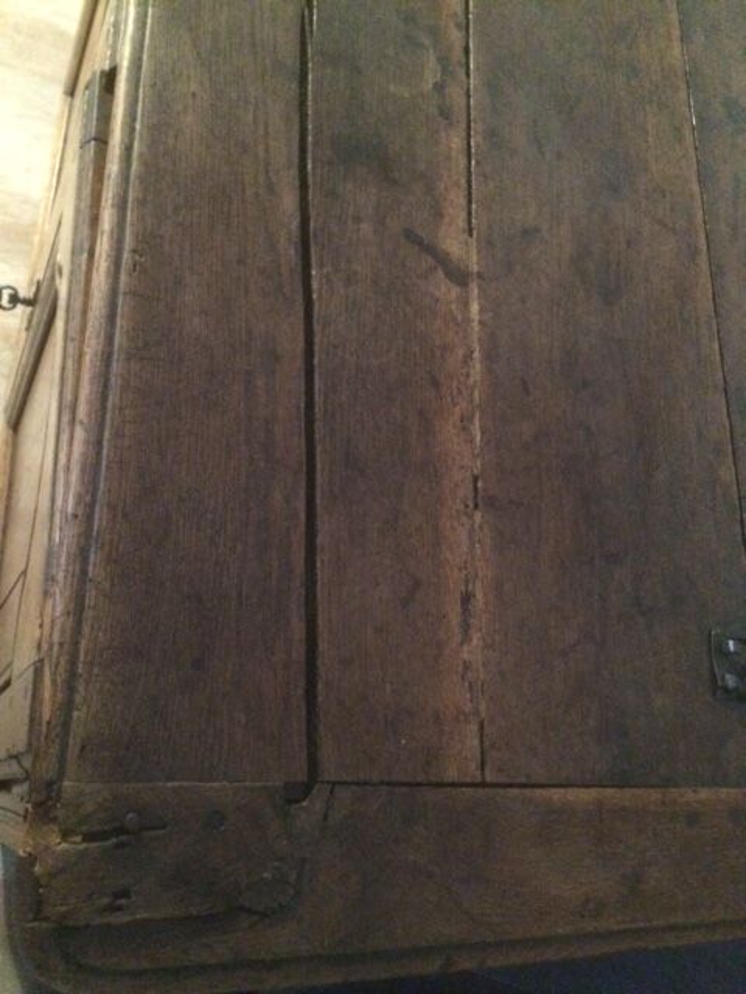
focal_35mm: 29
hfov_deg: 48.2
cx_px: 373
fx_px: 833
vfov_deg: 61.7
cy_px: 497
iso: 1600
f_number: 2.2
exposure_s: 1/17
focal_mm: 4.15
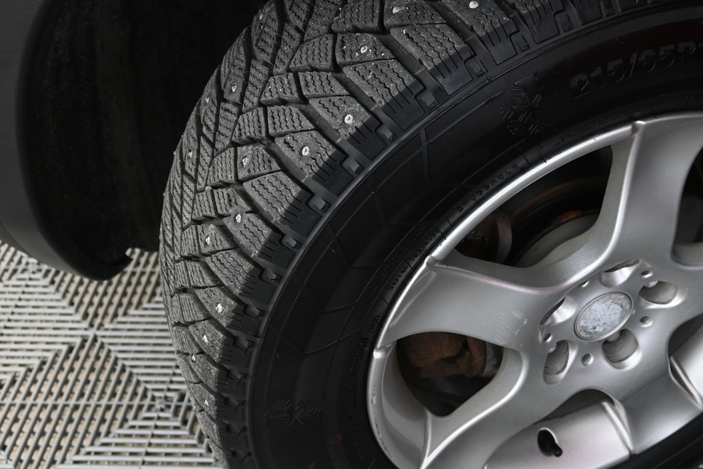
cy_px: 278
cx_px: 547
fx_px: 1032
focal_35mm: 53
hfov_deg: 36.5
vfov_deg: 25.6
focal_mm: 21
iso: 800
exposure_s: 1/30
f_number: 4
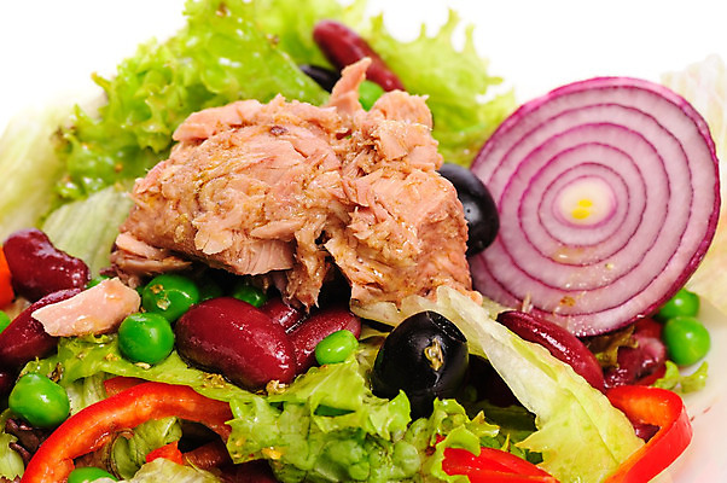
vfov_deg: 13.0
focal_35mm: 105
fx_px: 2118
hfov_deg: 19.5
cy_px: 242
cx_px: 364
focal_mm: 105
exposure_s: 1/160
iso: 160
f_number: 14
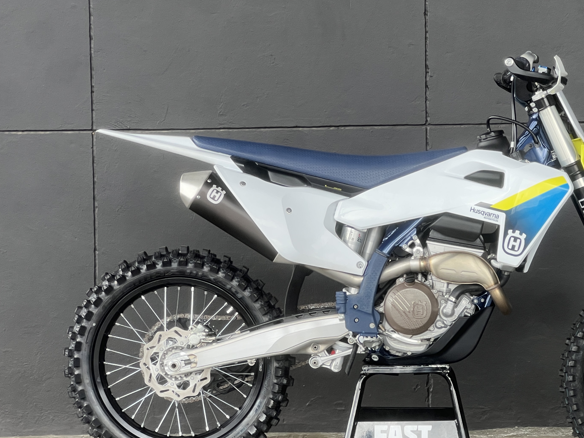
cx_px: 426
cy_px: 261
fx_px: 1907
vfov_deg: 13.1
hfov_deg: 17.3
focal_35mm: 113
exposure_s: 1/99
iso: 64
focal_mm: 9
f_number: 2.8
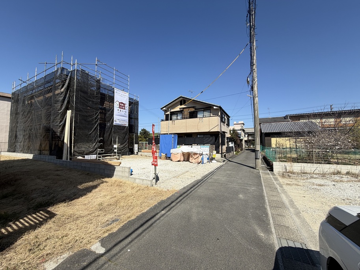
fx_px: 146
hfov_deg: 102.1
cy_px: 135
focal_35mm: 14
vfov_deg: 85.7
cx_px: 180
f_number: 2.2
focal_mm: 2.22
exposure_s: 1/985
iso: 20
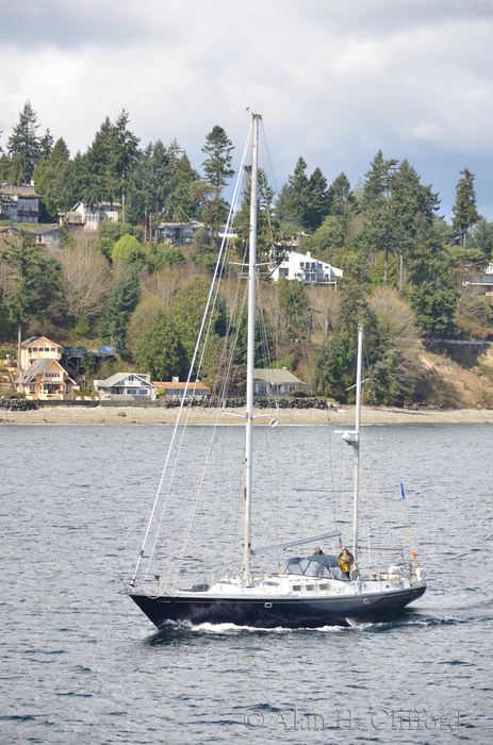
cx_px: 246
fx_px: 2788
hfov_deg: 10.1
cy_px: 372
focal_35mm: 135
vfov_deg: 15.2
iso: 100
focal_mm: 90
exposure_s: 1/320
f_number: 6.3
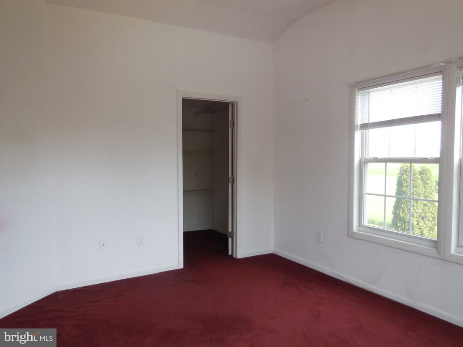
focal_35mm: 25
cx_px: 232
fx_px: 334
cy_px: 174
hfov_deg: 69.4
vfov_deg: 54.9
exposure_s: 1/100
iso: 125
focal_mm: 4.5
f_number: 3.1
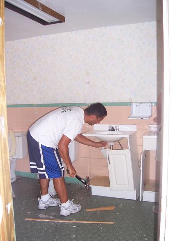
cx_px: 90
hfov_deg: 39.7
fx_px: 251
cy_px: 120
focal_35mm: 36
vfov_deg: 51.4
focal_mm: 6
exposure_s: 1/60
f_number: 3
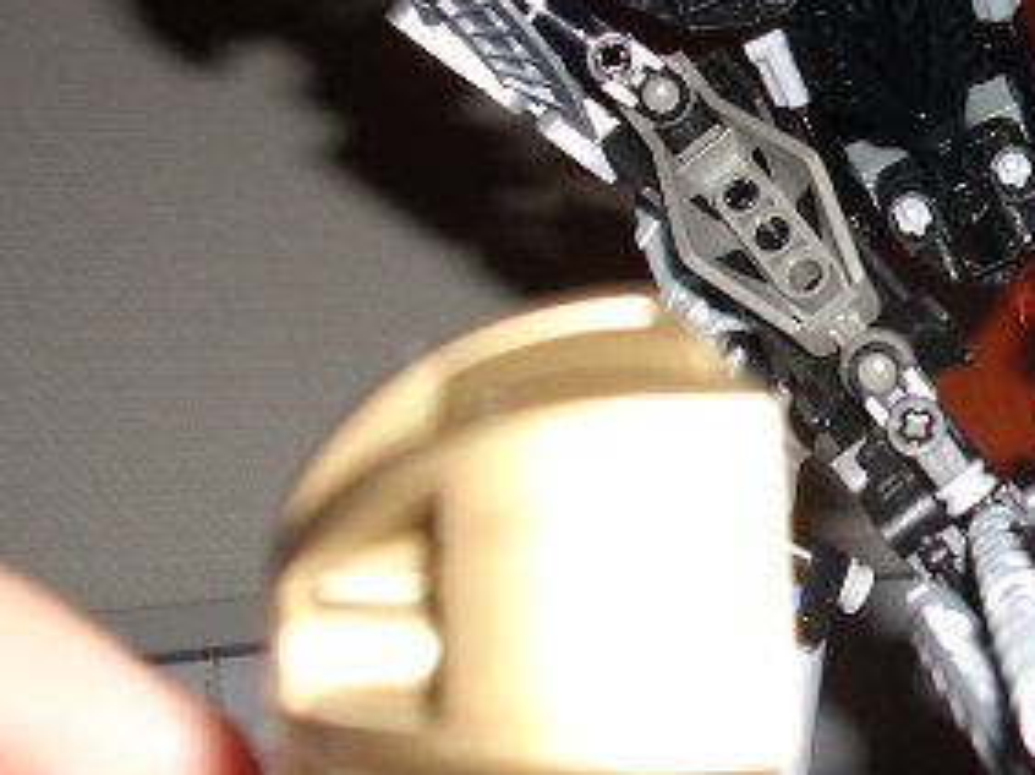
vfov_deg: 17.5
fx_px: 2509
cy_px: 283
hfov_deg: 22.2
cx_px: 1086
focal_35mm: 84
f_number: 2.8
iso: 64
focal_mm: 6.2
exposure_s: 1/60
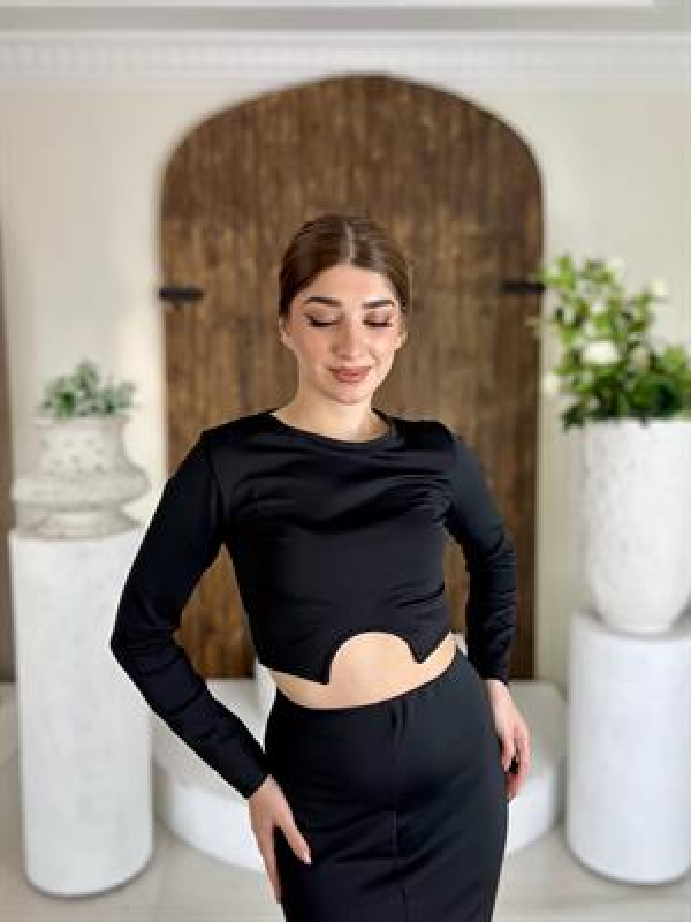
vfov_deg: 60.0
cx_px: 346
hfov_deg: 46.8
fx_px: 798
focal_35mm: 30
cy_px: 461
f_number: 1.9
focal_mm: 2.69
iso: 25
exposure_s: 1/121
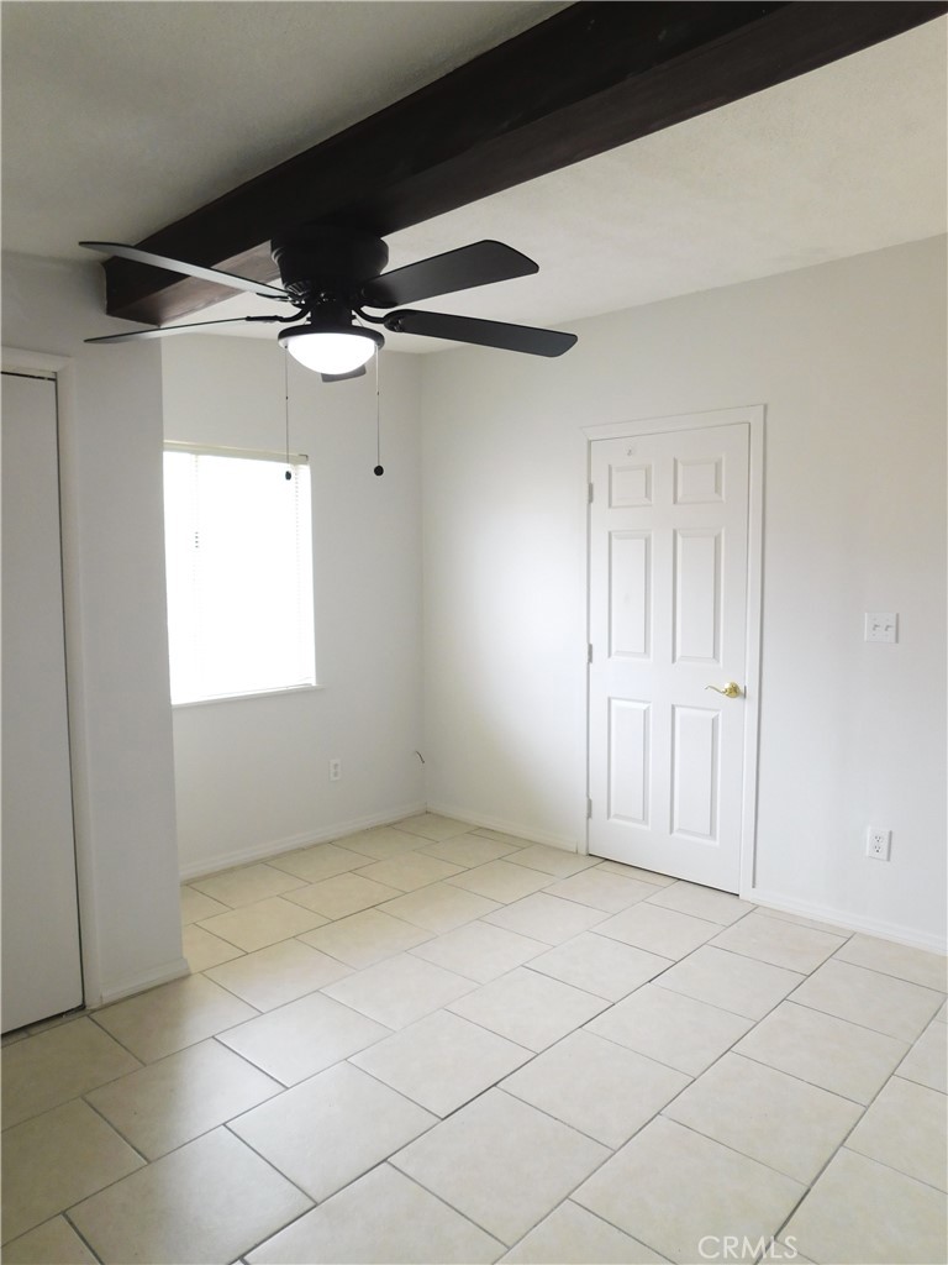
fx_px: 876
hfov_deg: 56.8
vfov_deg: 71.6
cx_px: 474
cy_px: 632
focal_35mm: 24
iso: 125
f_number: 3
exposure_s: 1/50
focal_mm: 4.1
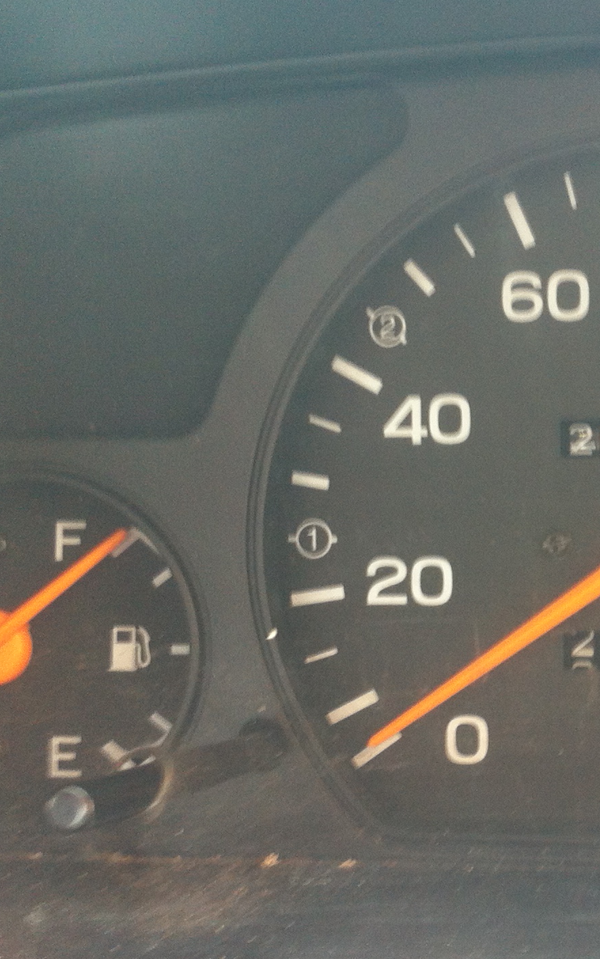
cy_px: 560
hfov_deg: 18.4
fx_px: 1778
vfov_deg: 30.1
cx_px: 677
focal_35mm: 68
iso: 80
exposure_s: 1/24
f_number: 2.8
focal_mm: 3.85
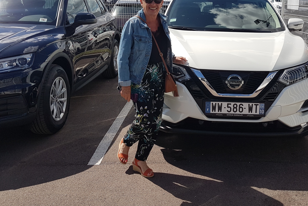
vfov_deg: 32.1
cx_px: 194
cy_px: 53
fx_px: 351
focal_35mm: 41
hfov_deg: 47.0
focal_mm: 4.2
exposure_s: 1/2728
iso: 40
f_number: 1.7
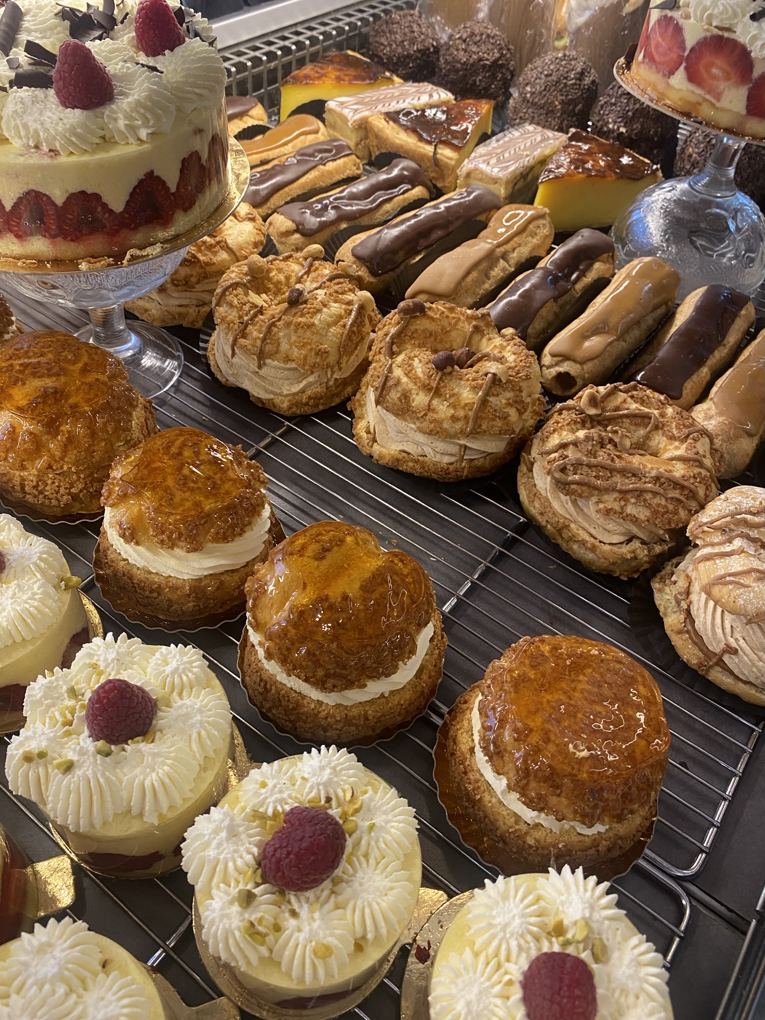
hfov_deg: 53.1
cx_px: 382
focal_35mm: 26
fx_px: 766
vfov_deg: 67.3
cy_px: 510
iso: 125
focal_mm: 4.25
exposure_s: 1/50
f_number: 1.8
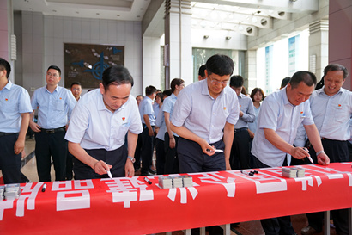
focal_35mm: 31
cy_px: 118
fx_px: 303
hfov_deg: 60.3
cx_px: 176
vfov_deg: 42.3
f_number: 3.2
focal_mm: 31
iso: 1000
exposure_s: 1/160
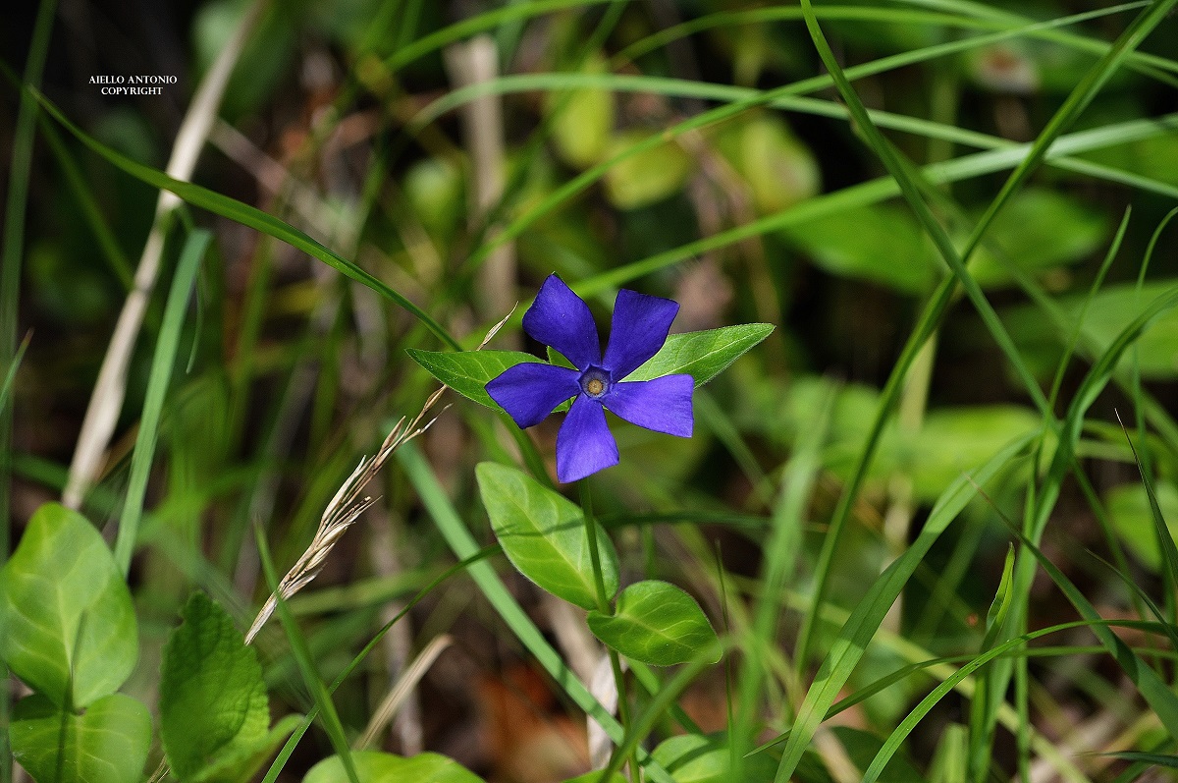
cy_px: 392
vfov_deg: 7.0
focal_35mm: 195
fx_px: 6373
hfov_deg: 10.6
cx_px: 589
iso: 100
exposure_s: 1/160
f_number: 7.1
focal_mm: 130
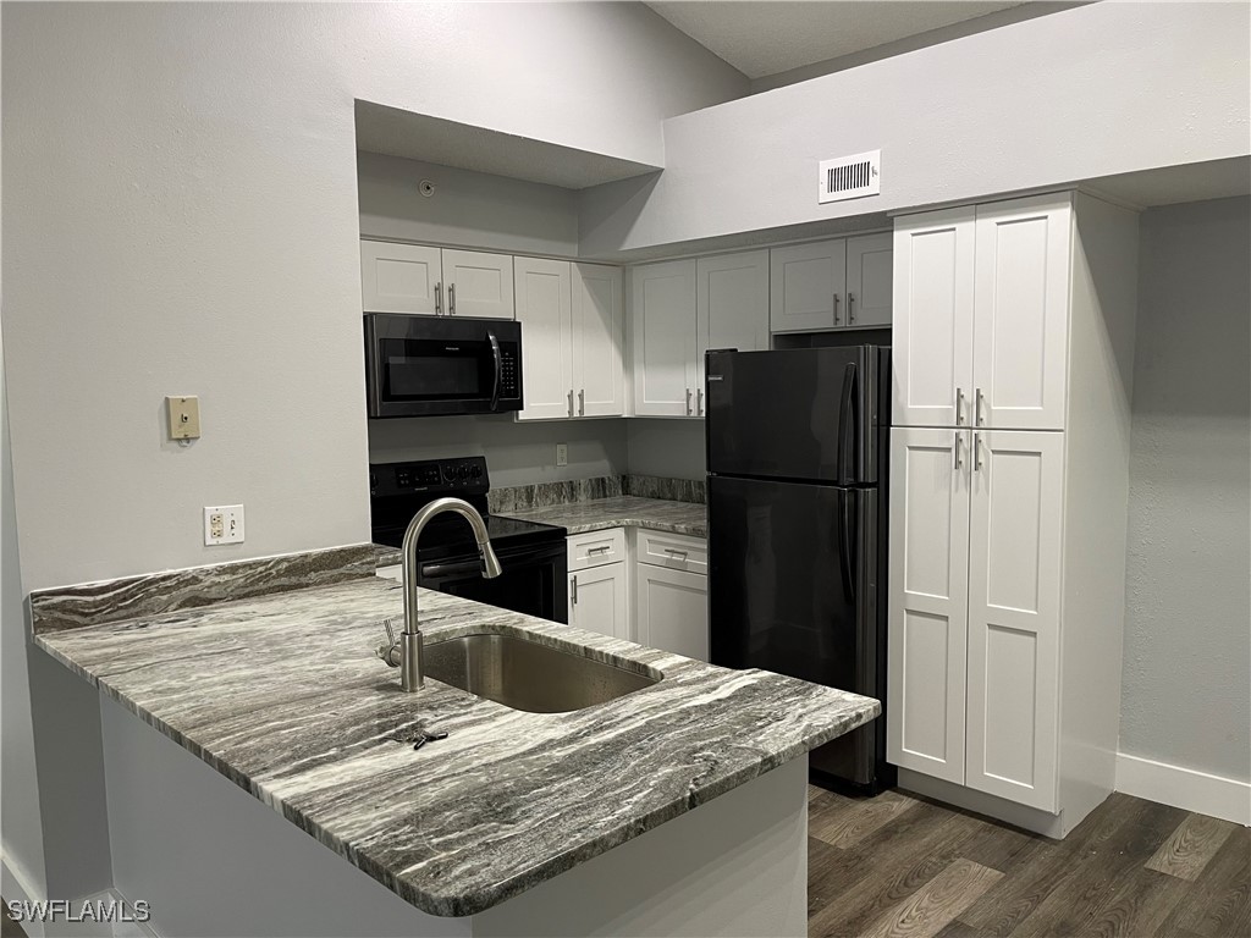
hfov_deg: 67.3
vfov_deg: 53.1
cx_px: 626
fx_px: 940
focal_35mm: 26
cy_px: 469
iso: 125
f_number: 1.6
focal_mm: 5.1
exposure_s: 1/60
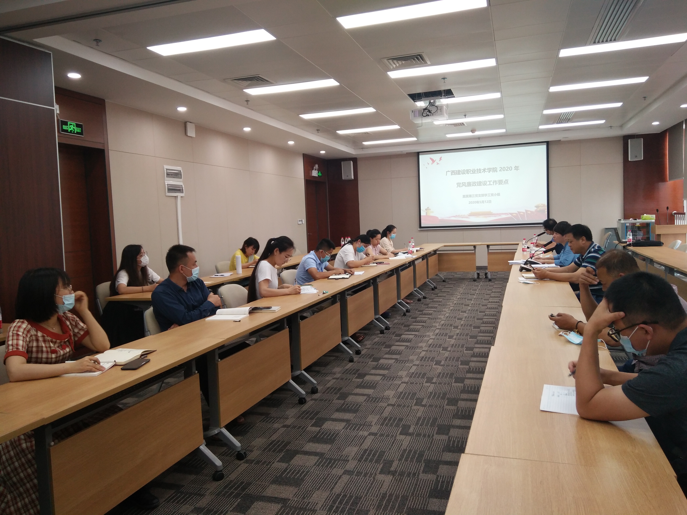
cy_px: 258
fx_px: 417
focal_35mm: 21
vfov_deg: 63.4
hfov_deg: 79.0
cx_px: 344
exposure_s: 1/33.3
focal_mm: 3.66
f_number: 2.2
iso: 79
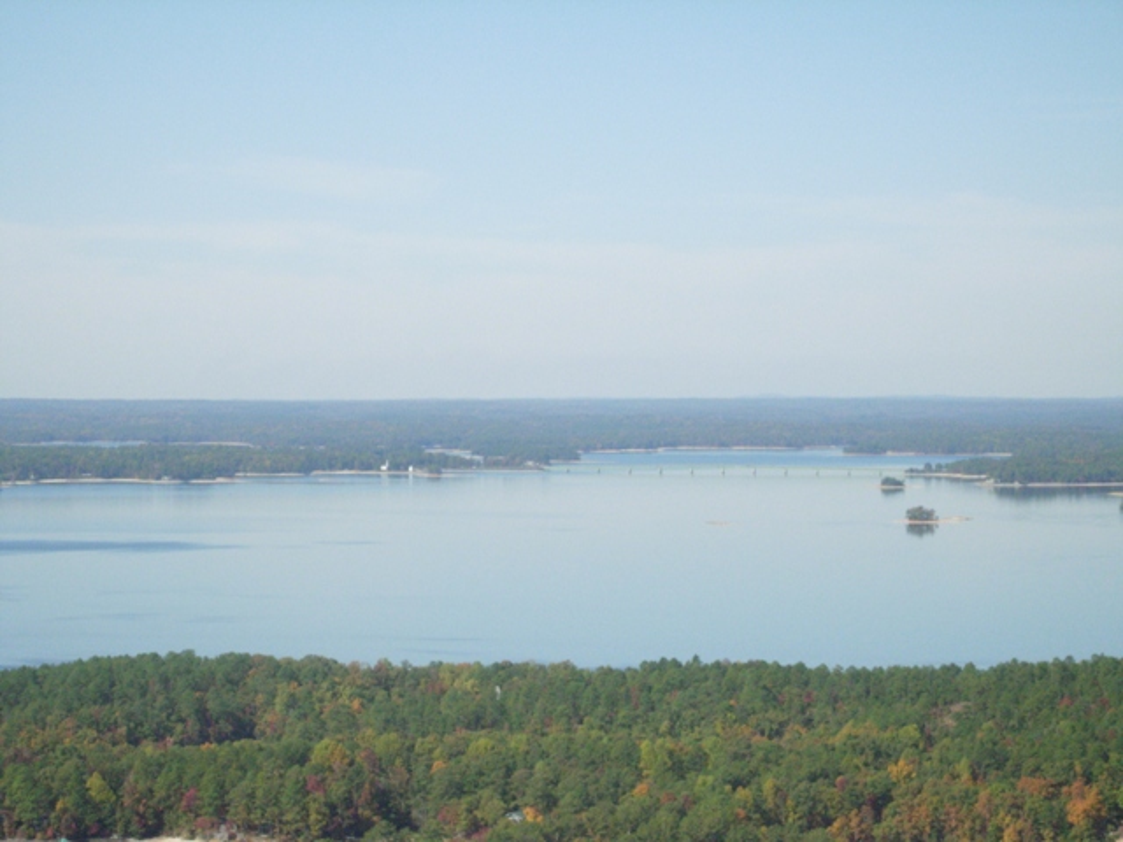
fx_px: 4088
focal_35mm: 126
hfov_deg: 15.6
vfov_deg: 11.8
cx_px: 562
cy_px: 421
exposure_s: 1/1024
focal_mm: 26.3
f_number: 7.3
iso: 400
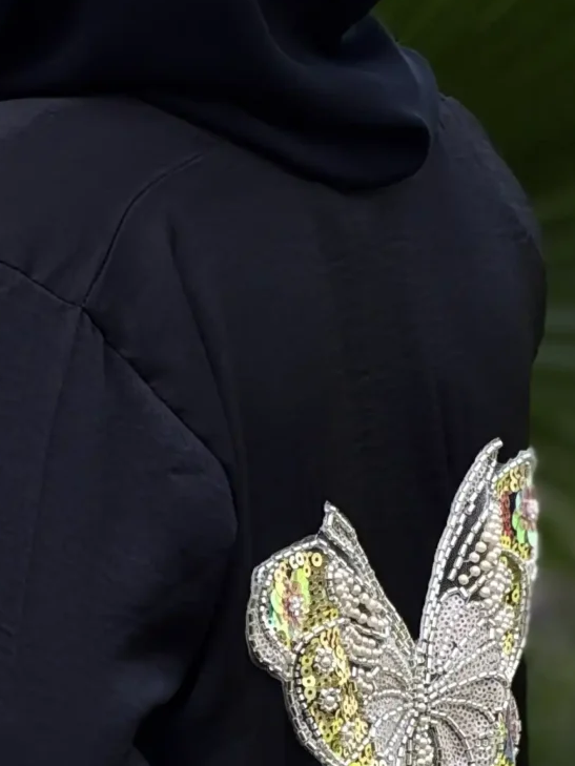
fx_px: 7772
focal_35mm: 351
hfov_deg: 4.2
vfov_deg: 5.6
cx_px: 85
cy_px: 407
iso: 50
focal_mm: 16.9
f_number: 2.8
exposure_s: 1/502
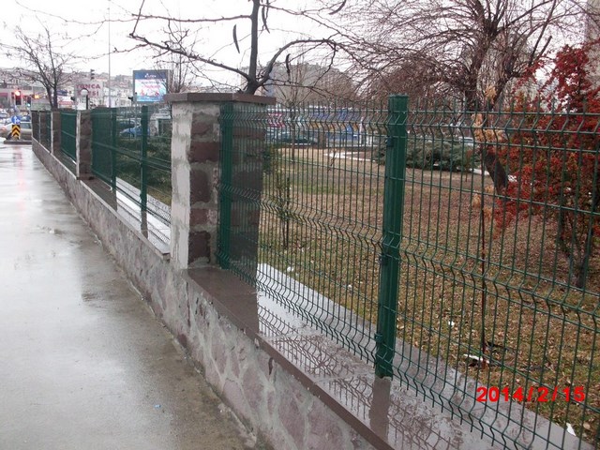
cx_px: 300
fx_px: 624
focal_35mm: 36
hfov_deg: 51.4
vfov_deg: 39.7
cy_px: 225
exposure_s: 1/100
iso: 200
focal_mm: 6.3
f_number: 2.9
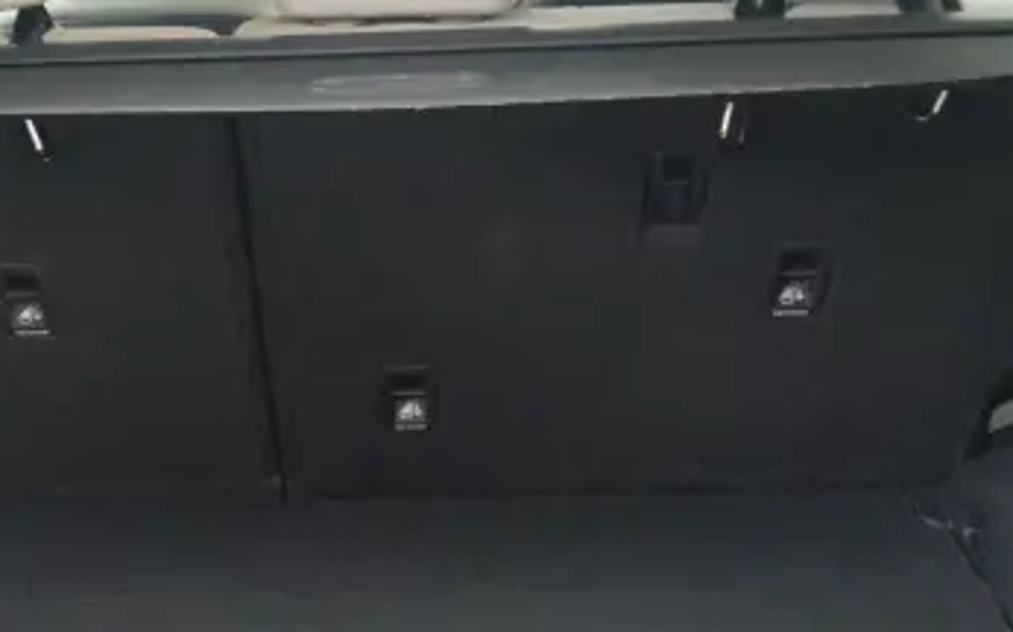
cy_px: 588
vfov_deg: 23.6
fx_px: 1463
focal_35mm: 53
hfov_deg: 37.9
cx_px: 360
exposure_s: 1/14.3
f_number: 1.8
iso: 1600
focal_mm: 3.98
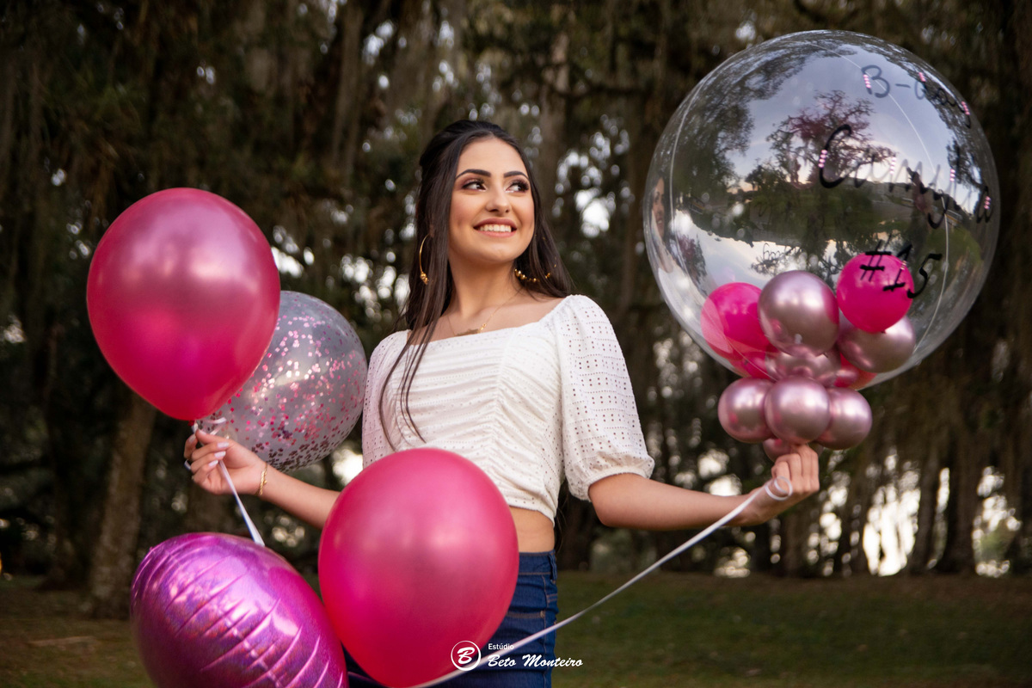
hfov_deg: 27.0
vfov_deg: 18.2
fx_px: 2150
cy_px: 344
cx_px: 516
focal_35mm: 75
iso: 400
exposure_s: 1/160
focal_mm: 50
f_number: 2.8
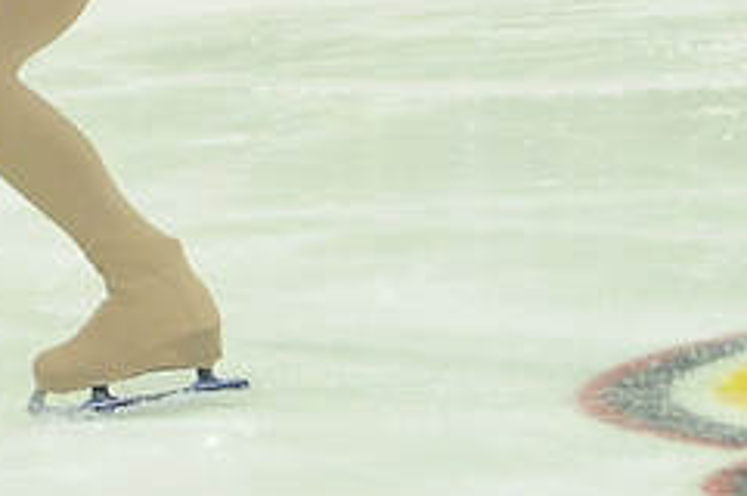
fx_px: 7232
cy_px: -178
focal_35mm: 349
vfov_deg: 3.9
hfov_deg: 5.9
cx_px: -146
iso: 3200
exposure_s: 1/800
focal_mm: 70
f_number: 5.6
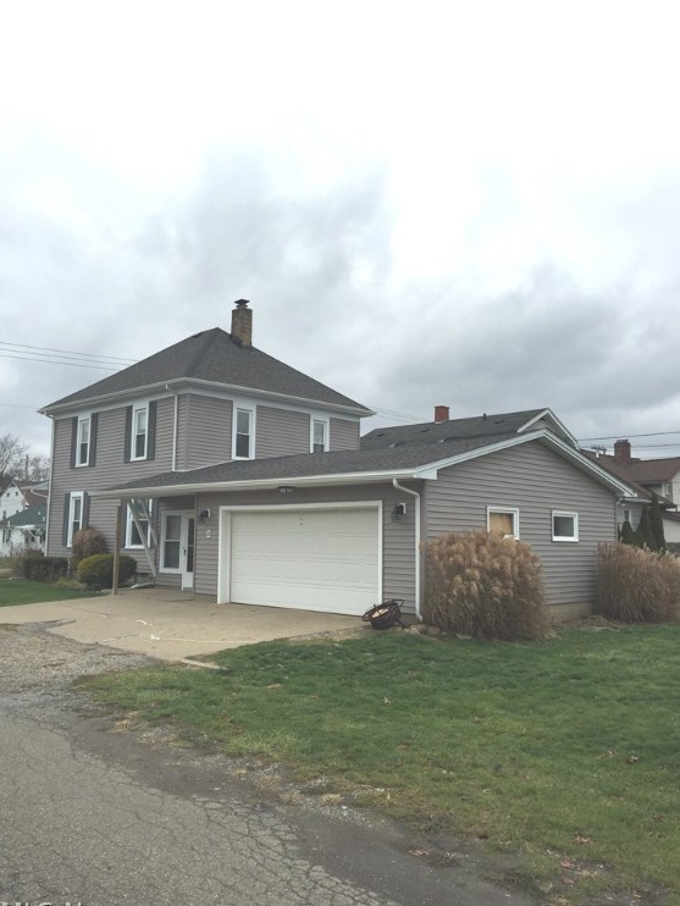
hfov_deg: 46.8
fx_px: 785
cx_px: 345
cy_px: 464
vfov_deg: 59.9
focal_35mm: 30
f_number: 2.2
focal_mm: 4.15
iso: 32
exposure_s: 1/732
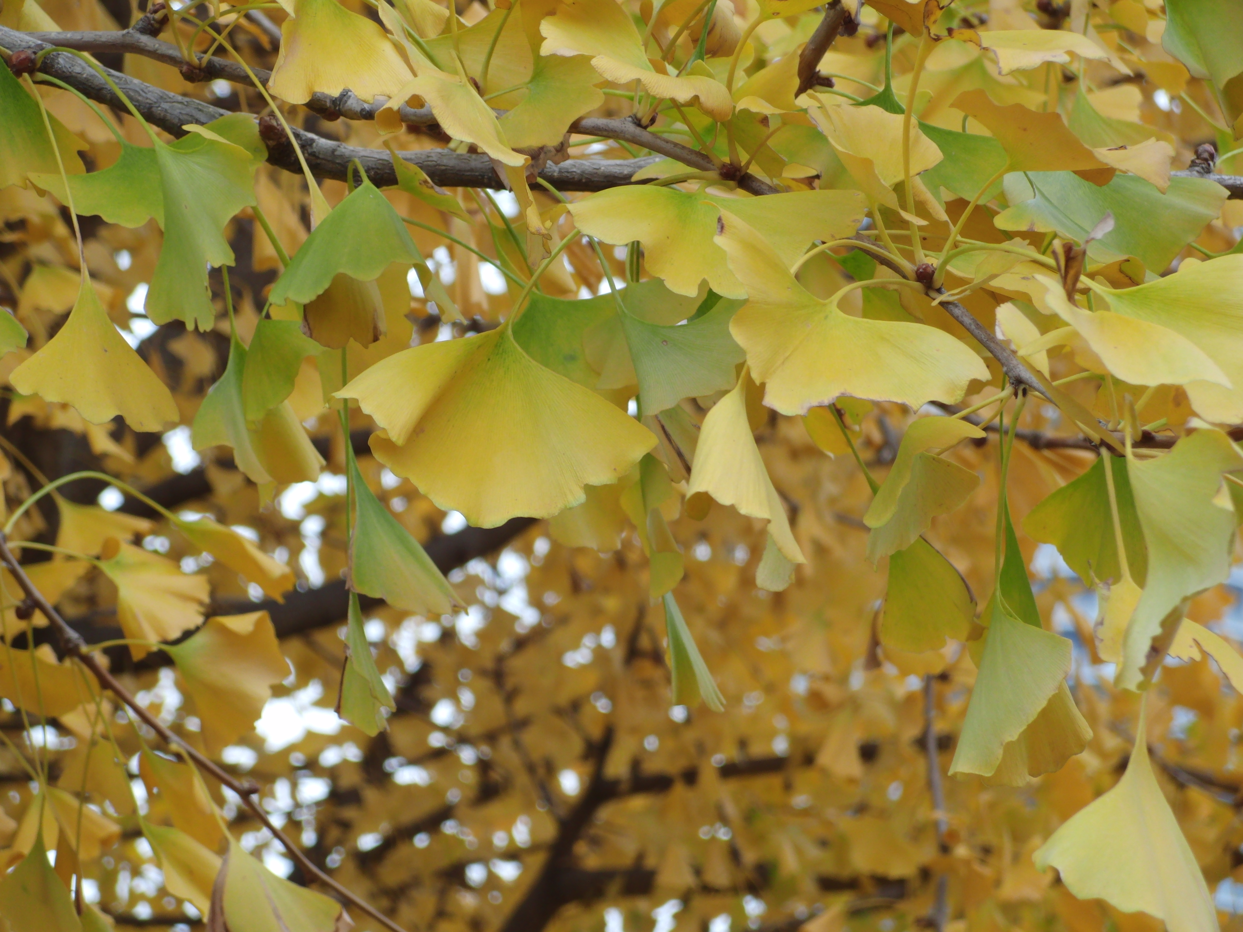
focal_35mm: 134
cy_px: 466
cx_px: 622
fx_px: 4812
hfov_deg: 14.7
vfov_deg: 11.1
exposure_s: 1/100
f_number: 4.3
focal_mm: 23.28
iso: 100
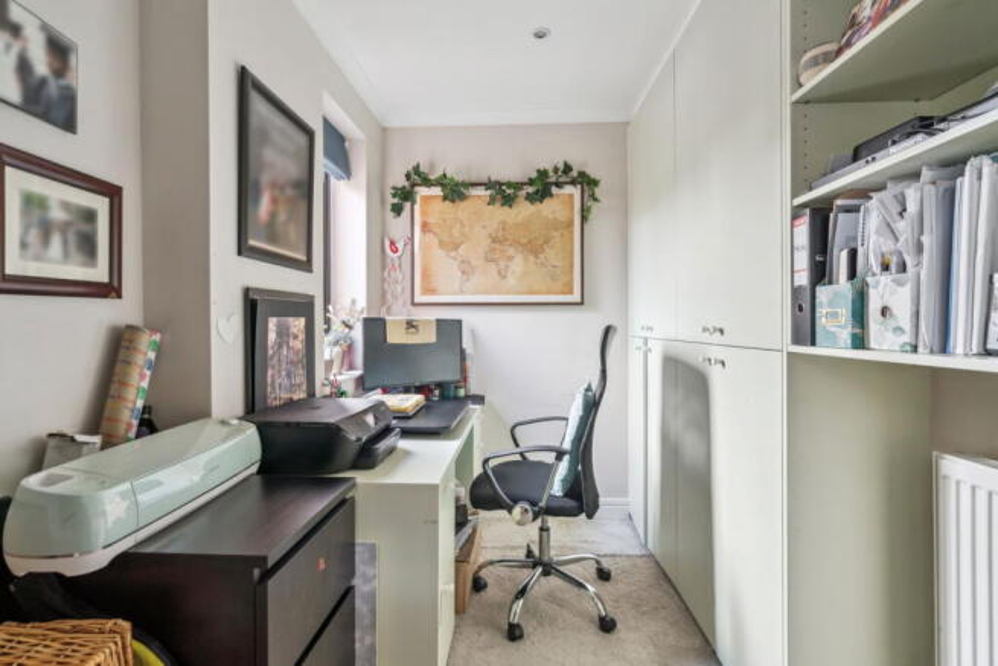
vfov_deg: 73.8
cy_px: 333
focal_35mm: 16
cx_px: 499
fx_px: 444
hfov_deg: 96.7
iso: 640
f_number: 11
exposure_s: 1/5
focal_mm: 16
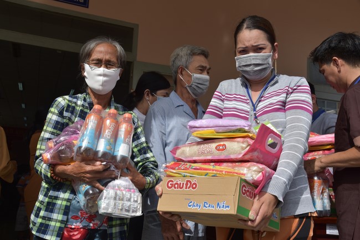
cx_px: 180
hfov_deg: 50.7
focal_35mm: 38
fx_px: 380
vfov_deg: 35.1
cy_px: 120
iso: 200
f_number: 10
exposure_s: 1/400
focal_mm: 38
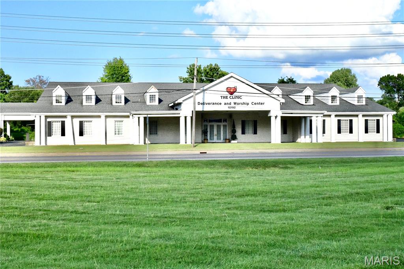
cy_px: 134
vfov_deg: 27.0
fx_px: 561
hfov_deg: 39.6
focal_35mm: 50
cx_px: 202
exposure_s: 1/8000
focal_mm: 50
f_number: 16
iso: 18000
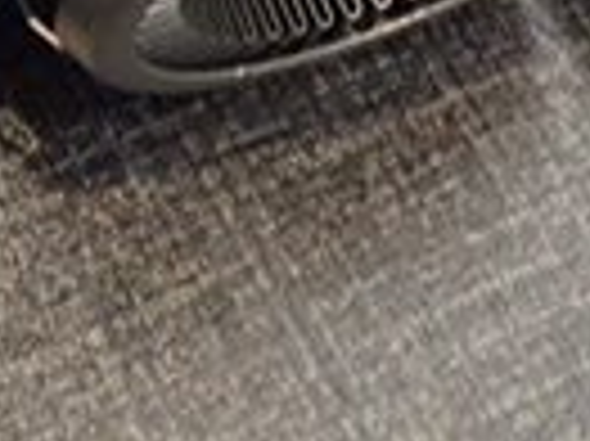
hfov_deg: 10.1
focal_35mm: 195
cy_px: -414
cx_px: 167
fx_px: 3321
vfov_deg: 7.3
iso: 320
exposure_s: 1/40
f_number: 2.8
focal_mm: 7.34
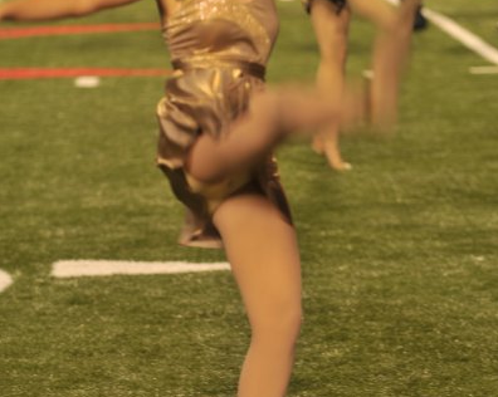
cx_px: 250
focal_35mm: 267
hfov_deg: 7.3
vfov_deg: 5.8
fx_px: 3927
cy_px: 158
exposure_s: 1/80
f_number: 2.8
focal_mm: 125
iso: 200
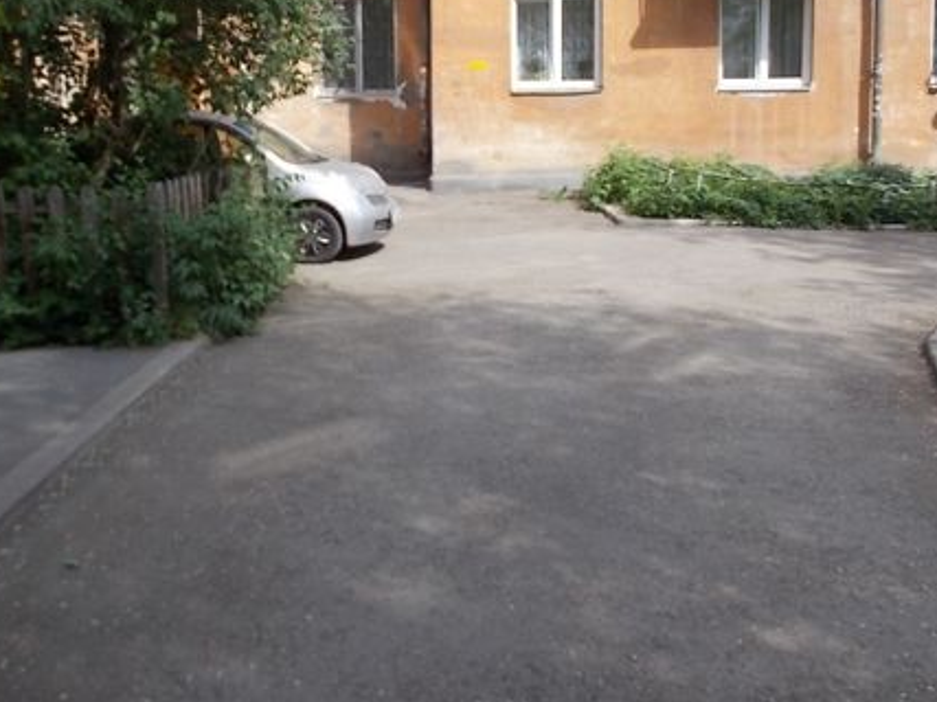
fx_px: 1055
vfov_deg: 36.3
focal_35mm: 39
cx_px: 391
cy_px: 215
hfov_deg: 47.7
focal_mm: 4.6
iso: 80
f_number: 3.2
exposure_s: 1/400
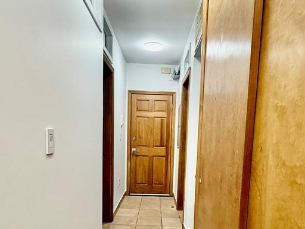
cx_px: 158
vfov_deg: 48.6
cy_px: 158
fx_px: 247
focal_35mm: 28
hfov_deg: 63.4
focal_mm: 2.22
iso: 250
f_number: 2.2
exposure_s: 1/60
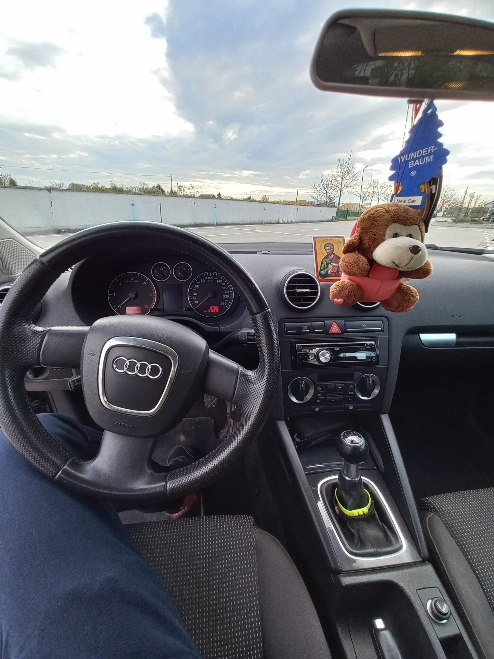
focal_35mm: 13
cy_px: 330
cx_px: 247
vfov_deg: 106.2
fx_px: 247
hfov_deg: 89.9
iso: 50
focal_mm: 1.42
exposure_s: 1/100
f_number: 2.2
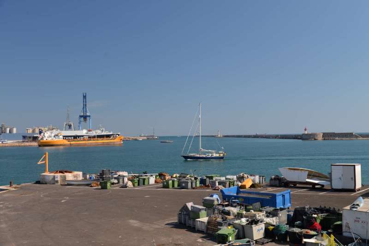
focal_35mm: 38
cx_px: 184
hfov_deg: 50.7
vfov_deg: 35.1
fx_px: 390
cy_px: 123
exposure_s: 1/200
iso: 200
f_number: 7.1
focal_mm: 38
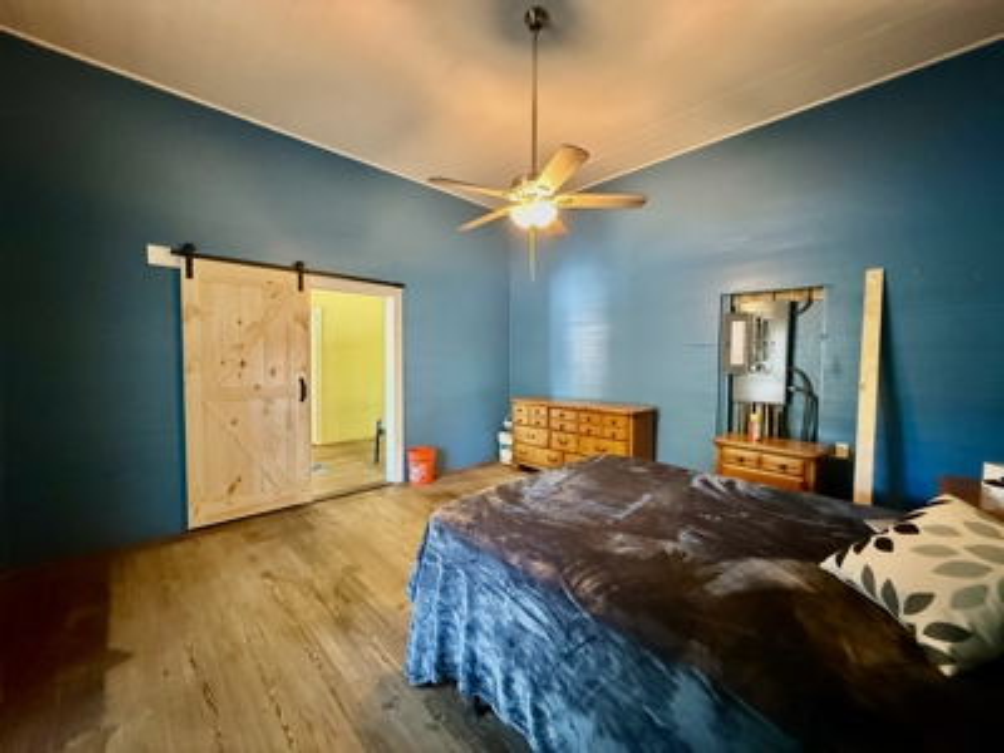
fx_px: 406
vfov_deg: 85.7
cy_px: 376
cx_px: 502
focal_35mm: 14
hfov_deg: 102.1
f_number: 2.2
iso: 1250
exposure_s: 1/40
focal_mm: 2.22
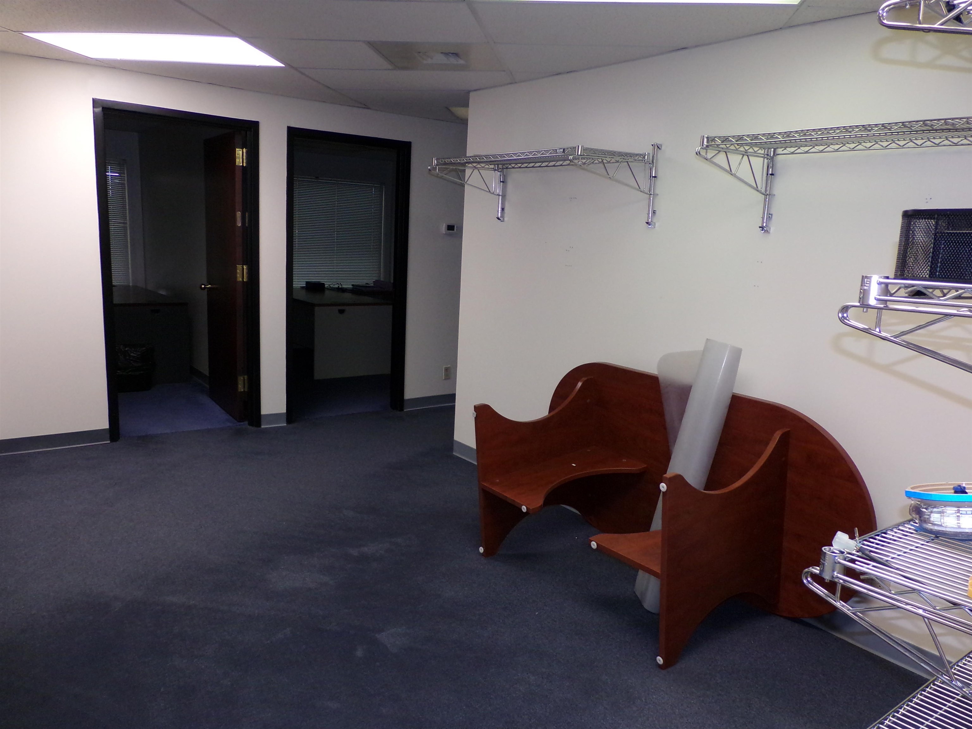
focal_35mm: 26
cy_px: 364
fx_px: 730
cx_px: 486
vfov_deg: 53.1
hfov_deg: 67.3
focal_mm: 4.7
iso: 200
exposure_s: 1/34
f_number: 3.2
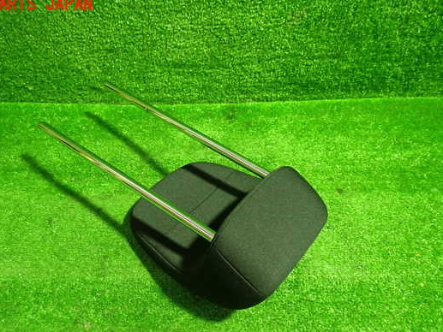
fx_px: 371
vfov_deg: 48.1
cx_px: 194
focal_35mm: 29
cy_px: 187
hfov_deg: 61.4
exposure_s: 1/30
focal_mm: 4.5
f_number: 2
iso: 400
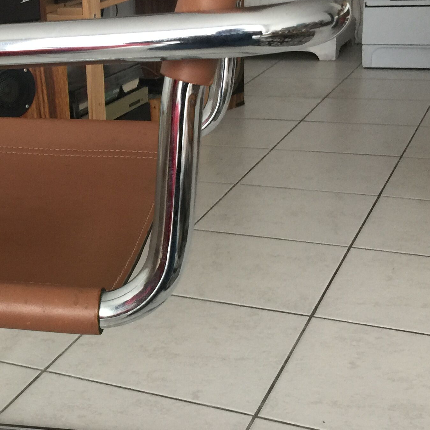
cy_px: 203
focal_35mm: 62
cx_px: 46
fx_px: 871
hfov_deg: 26.8
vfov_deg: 27.7
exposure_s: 1/33
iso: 64
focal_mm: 4.15
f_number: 2.2
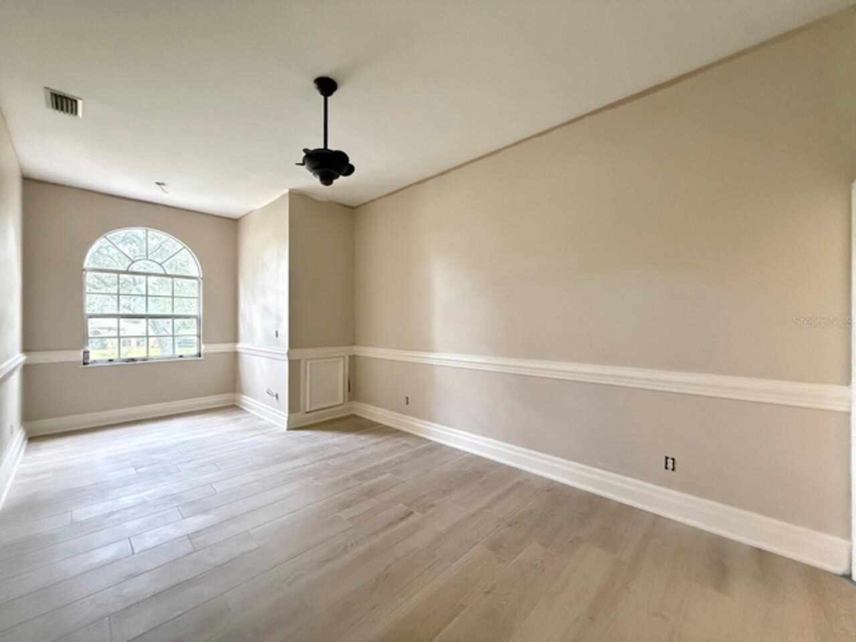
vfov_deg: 85.7
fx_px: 346
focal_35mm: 14
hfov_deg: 102.1
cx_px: 428
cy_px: 321
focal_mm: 2.22
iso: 1250
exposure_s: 1/60
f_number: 2.2
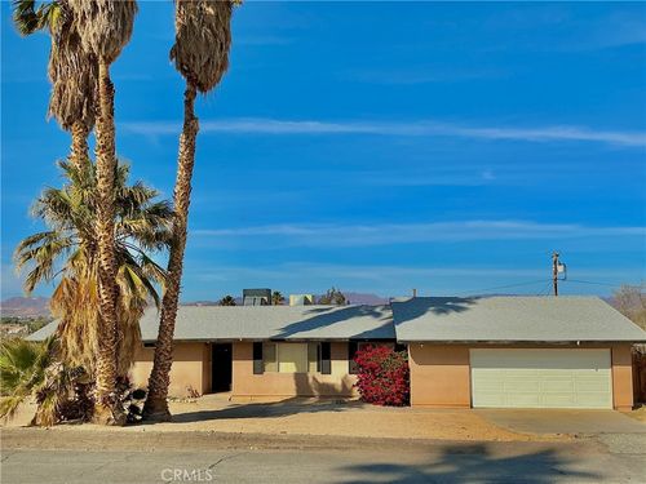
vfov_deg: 48.2
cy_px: 242
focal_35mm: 29
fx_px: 541
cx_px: 323
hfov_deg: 61.7
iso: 25
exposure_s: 1/3125
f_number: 1.8
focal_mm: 3
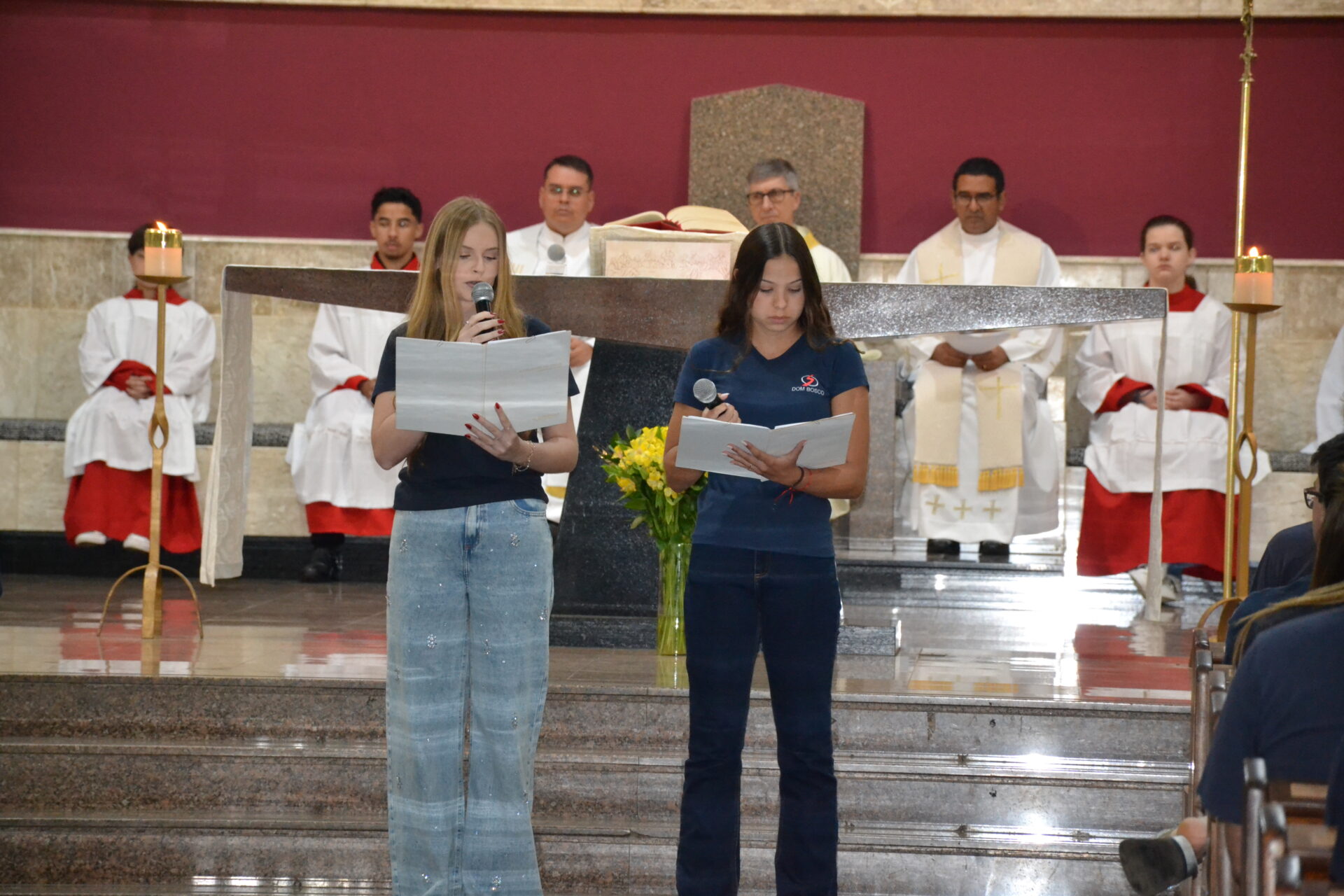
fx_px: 7839
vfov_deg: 6.5
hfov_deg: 9.8
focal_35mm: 210
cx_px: 672
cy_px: 448
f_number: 5.6
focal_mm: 140
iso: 3200
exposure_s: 1/60
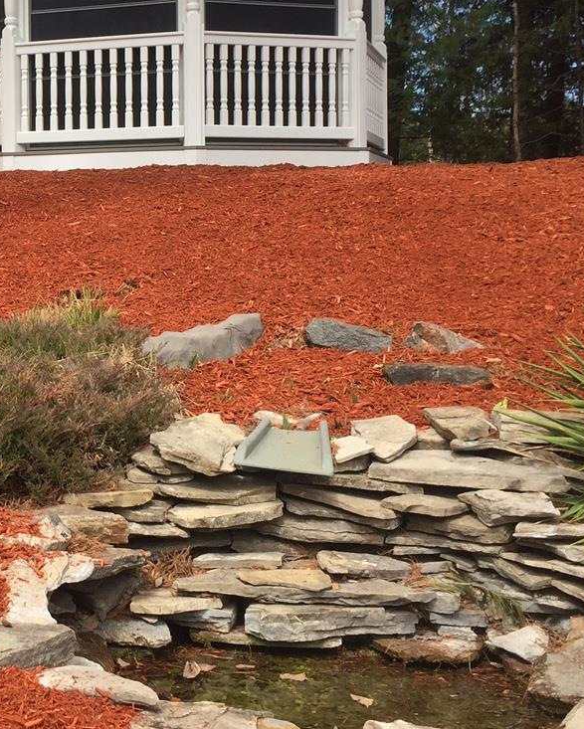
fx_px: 1360
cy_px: 241
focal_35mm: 63
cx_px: -60
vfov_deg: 29.8
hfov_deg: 22.8
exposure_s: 1/1041
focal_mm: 4.15
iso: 32
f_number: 2.2
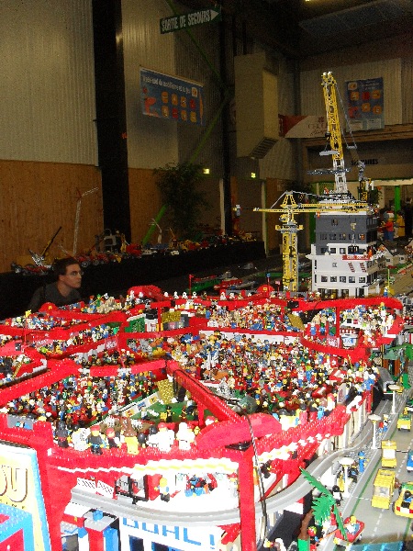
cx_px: 206
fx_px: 557
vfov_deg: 52.6
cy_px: 276
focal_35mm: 35
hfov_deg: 40.7
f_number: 3.2
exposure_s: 1/45
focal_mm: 6.3
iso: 200
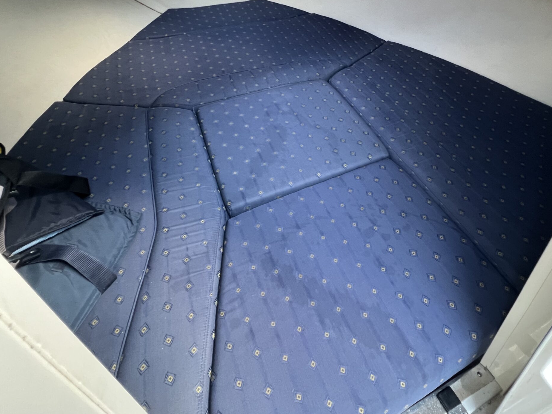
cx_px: 303
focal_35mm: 18
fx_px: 287
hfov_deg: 87.5
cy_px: 150
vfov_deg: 70.2
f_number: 1.8
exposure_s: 1/60
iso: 320
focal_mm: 1.57
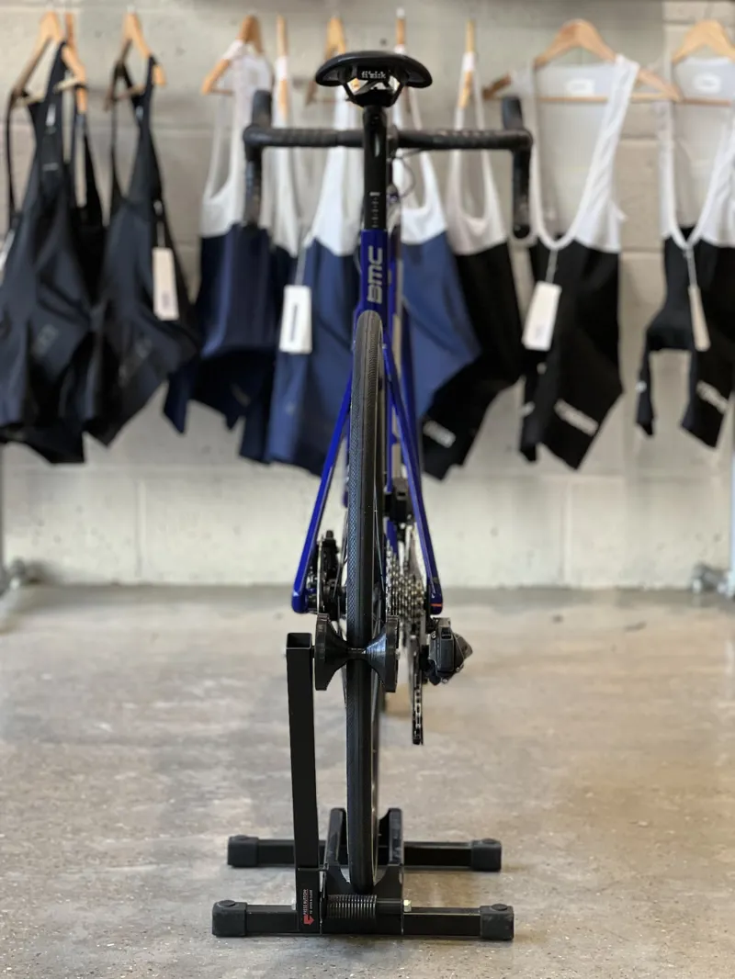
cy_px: 490
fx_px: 2179
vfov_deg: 25.3
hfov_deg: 19.1
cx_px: 368
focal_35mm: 77
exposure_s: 1/33
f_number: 2.8
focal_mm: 9
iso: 125
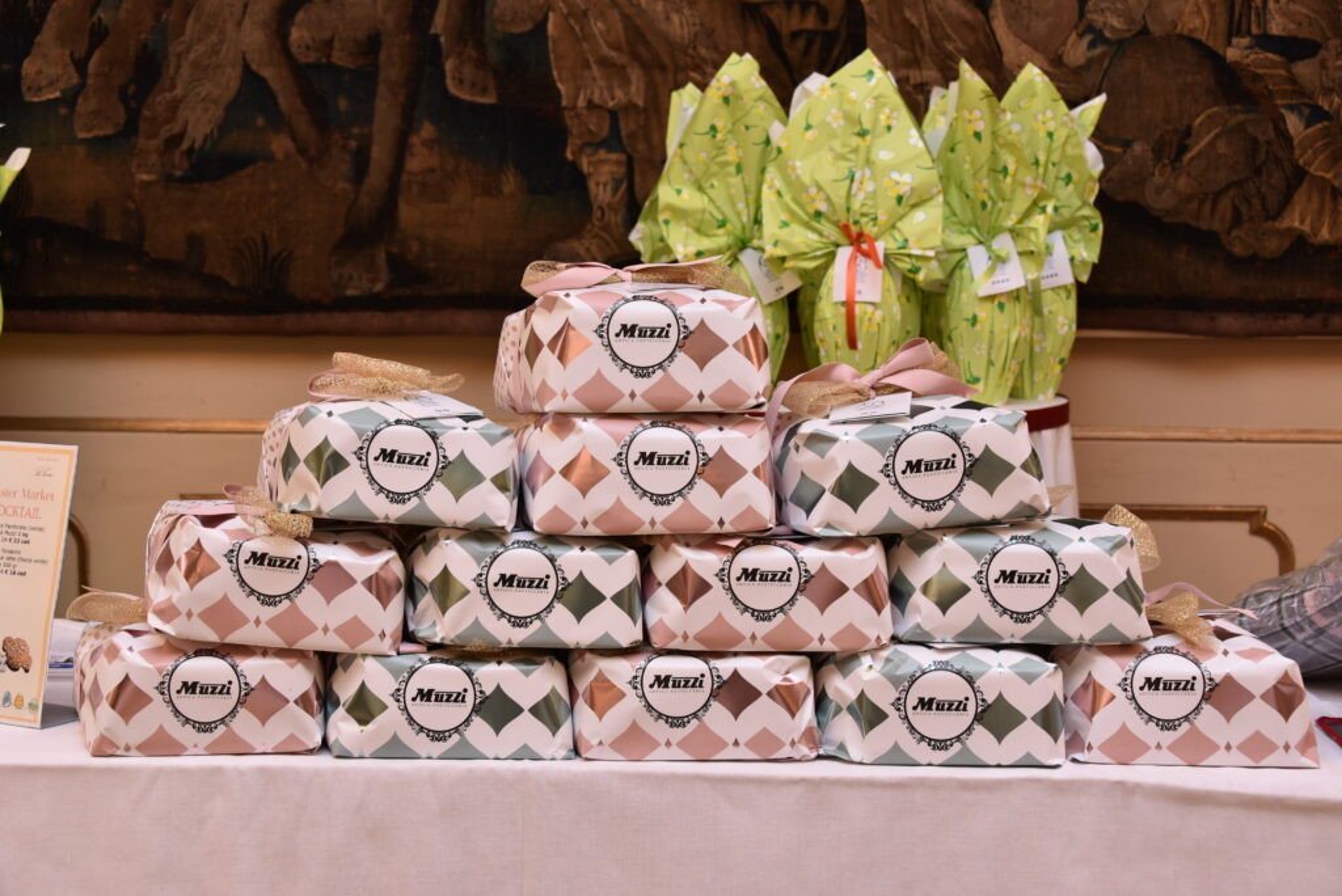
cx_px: 671
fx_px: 2051
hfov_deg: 36.2
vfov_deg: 24.7
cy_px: 448
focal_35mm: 55
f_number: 6.3
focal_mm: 55
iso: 640
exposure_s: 1/60
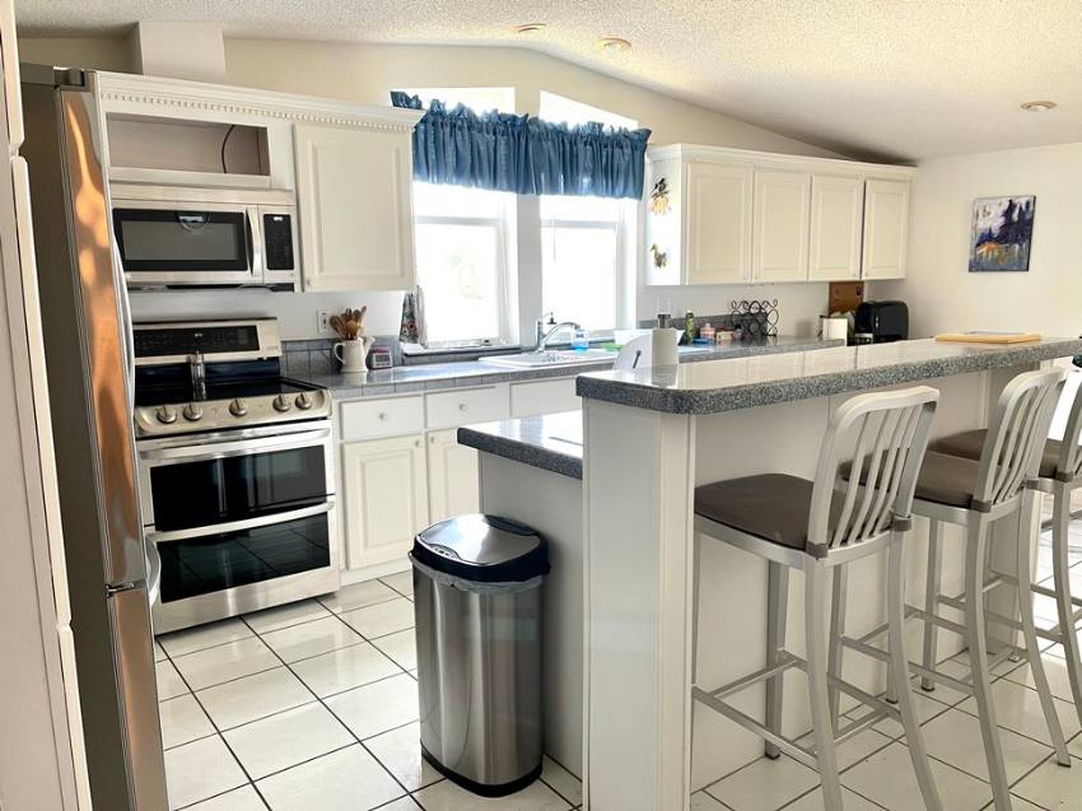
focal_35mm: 26
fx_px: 812
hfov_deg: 67.3
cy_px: 406
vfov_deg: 53.0
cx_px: 541
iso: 125
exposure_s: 1/70
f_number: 1.6
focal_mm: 5.1
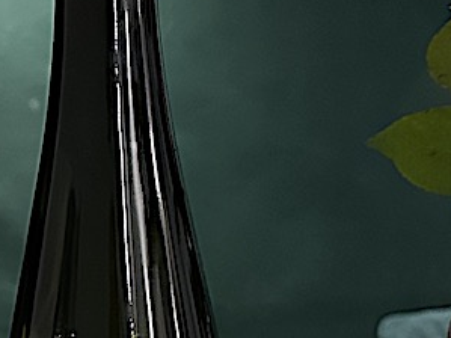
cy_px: 386
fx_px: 1380
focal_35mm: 106
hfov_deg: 18.1
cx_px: 11
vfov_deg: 13.6
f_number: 1.78
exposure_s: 1/33
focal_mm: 6.86
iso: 1000
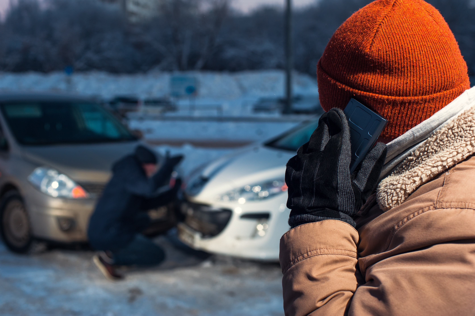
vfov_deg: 27.0
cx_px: 238
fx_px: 659
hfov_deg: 39.6
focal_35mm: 50
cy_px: 158
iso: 200
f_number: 5
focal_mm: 50
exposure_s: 1/80
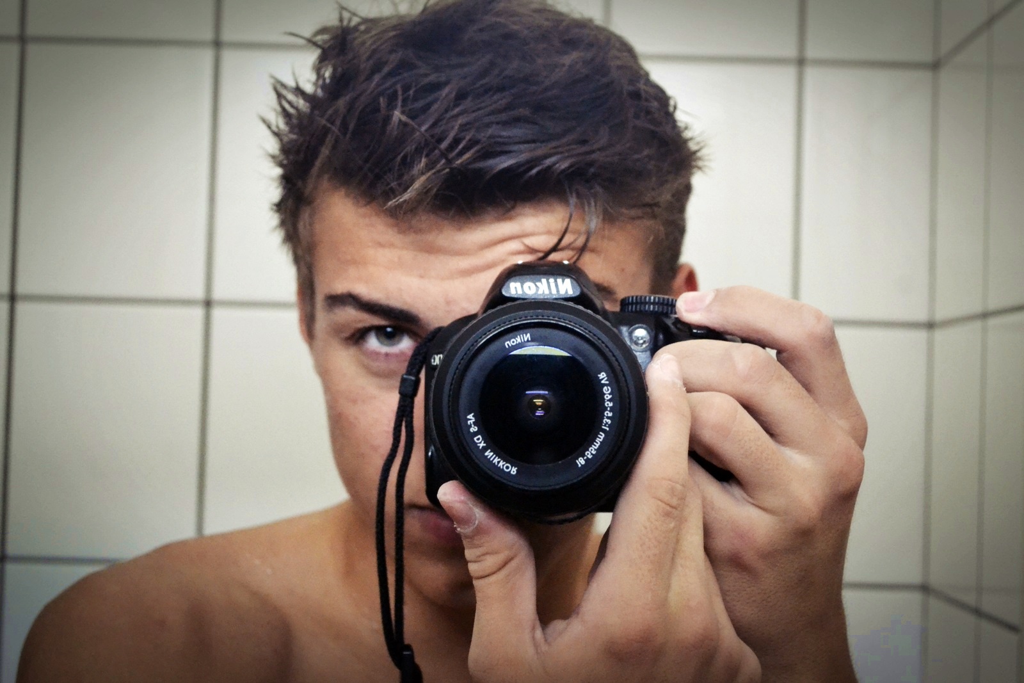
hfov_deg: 33.4
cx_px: 512
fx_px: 1707
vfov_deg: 22.6
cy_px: 342
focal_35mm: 60
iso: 3200
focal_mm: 40
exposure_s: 1/80
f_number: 5.3
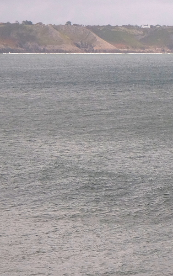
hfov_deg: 5.8
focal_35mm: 224
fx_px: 1688
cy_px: 215
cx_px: 257
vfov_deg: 9.3
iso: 800
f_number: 5
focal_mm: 55
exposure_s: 1/2000
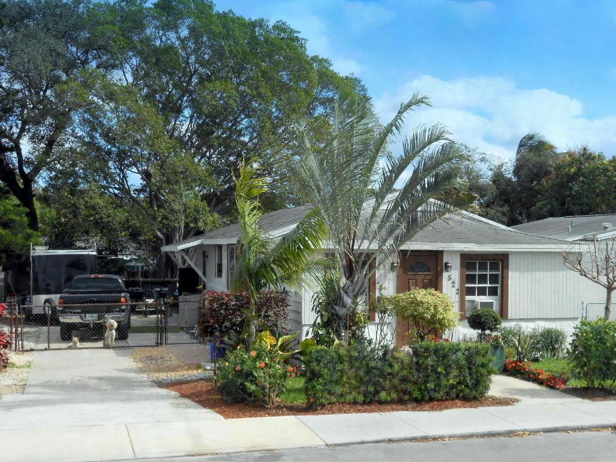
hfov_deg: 38.9
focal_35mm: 49
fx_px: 872
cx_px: 308
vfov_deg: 29.7
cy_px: 231
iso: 80
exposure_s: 1/640
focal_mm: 8.8
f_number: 4.8
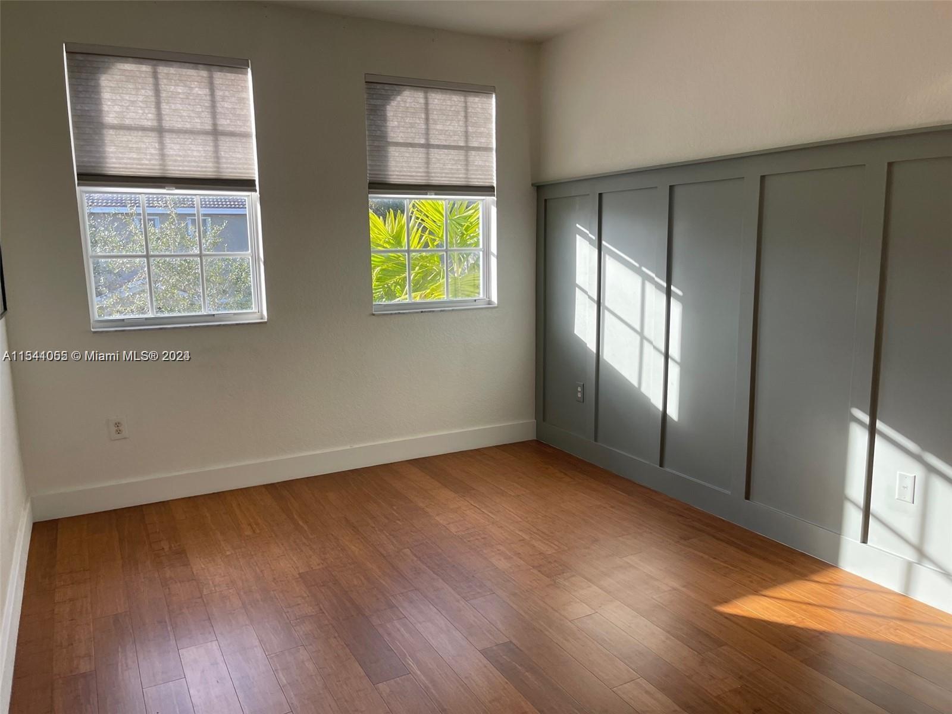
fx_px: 715
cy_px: 357
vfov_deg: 53.1
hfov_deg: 67.3
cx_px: 476
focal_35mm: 26
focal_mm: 5.1
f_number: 1.6
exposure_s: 1/430
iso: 32
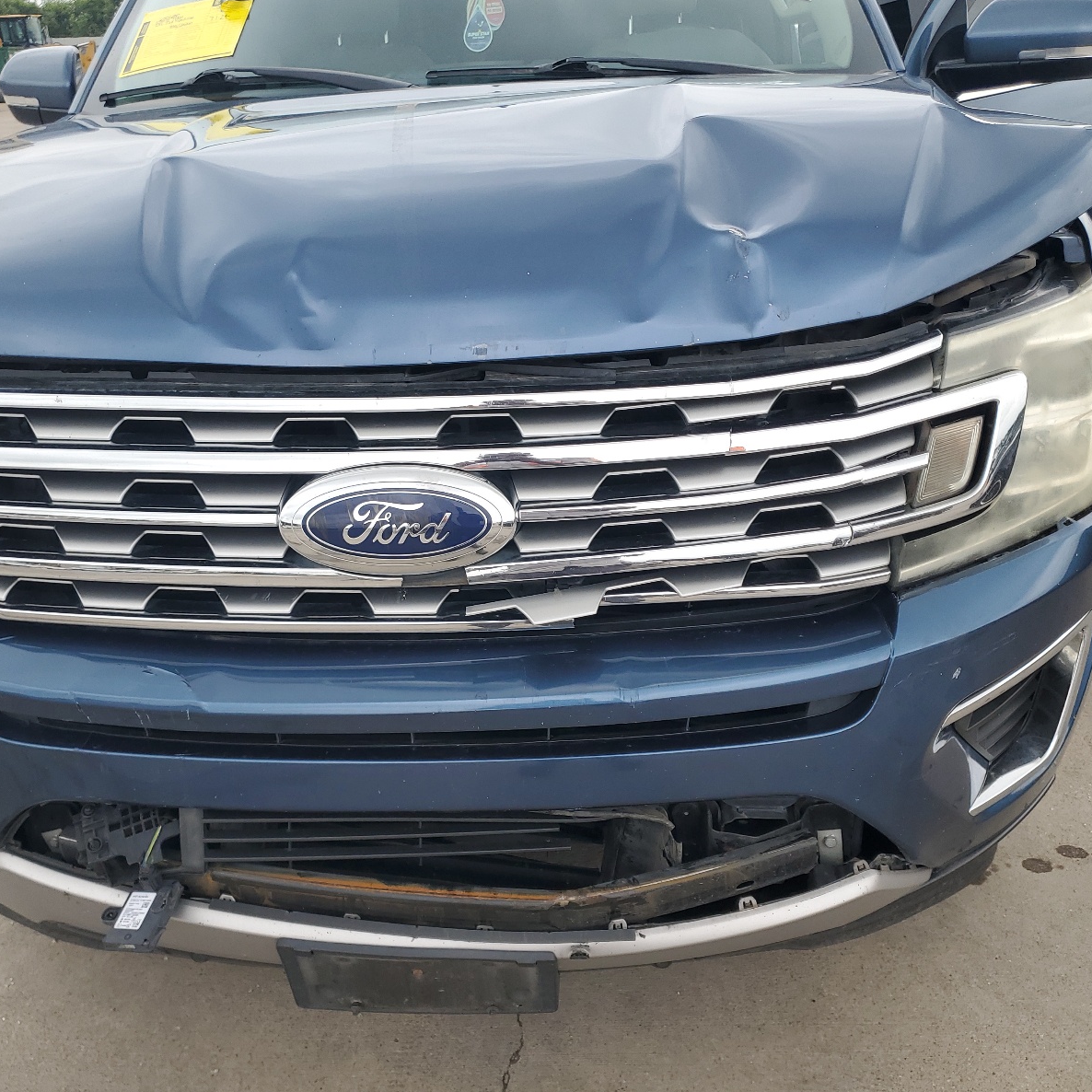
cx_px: 475
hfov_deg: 52.4
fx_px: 1106
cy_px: 552
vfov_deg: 52.5
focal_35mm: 31
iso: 50
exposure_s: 1/909
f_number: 1.5
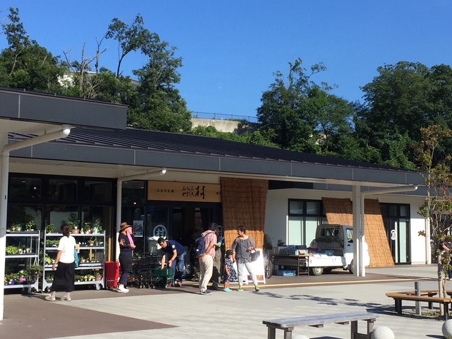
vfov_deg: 26.6
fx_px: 718
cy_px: 169
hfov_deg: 34.9
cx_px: 249
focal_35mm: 55
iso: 32
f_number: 2.2
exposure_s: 1/1721
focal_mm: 4.15
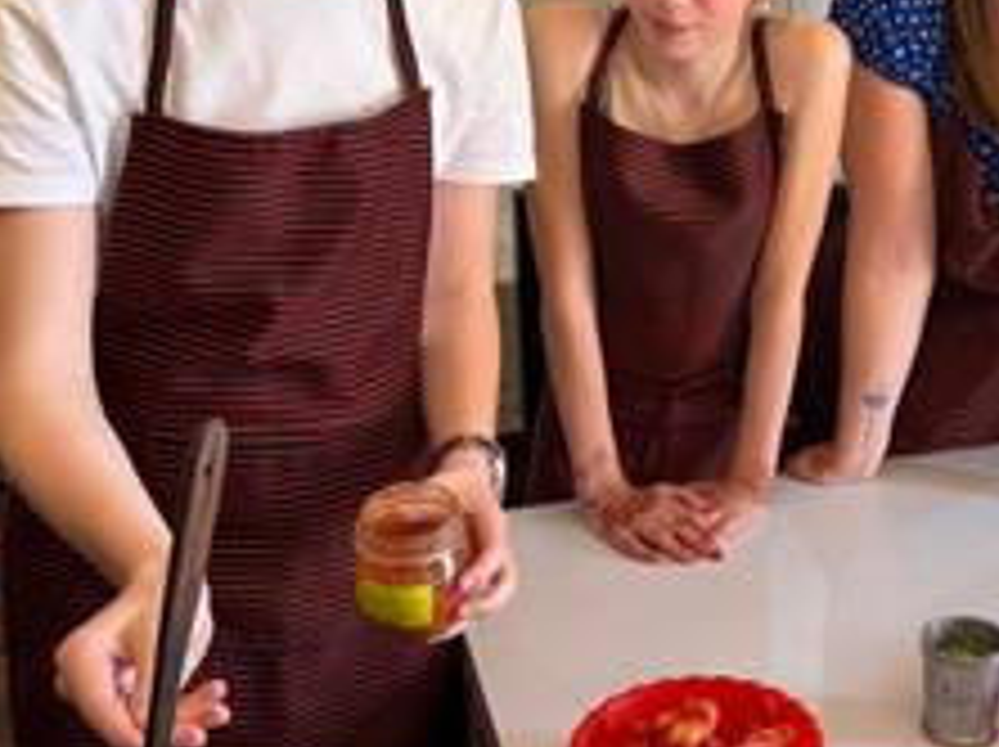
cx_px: 860
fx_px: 1499
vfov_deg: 27.9
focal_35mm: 52
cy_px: 315
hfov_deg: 35.1
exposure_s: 1/100
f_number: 1.78
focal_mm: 6.76
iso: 200
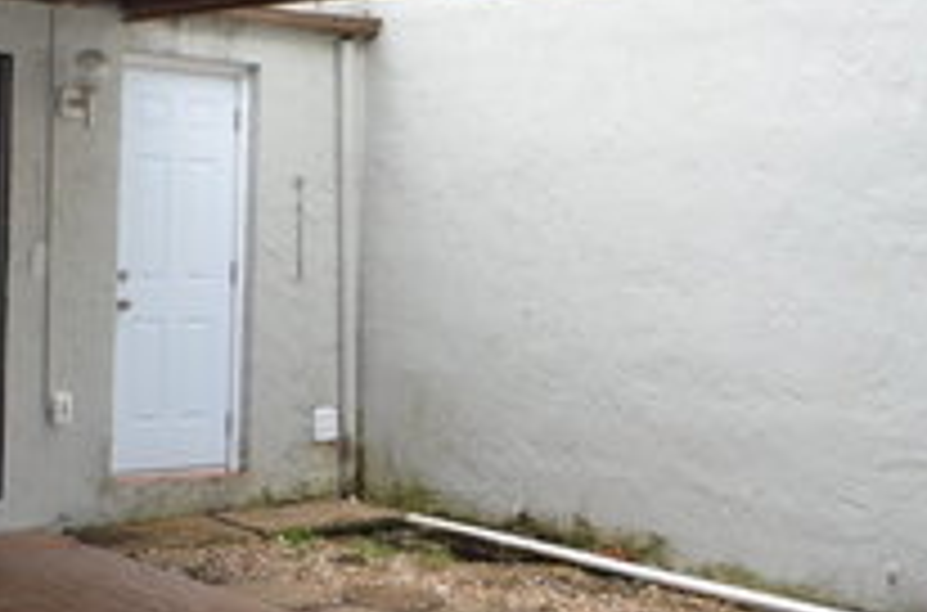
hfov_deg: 25.4
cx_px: 45
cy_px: 256
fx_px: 1977
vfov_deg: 17.6
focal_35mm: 77
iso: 200
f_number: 4
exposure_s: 1/200
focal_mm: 22
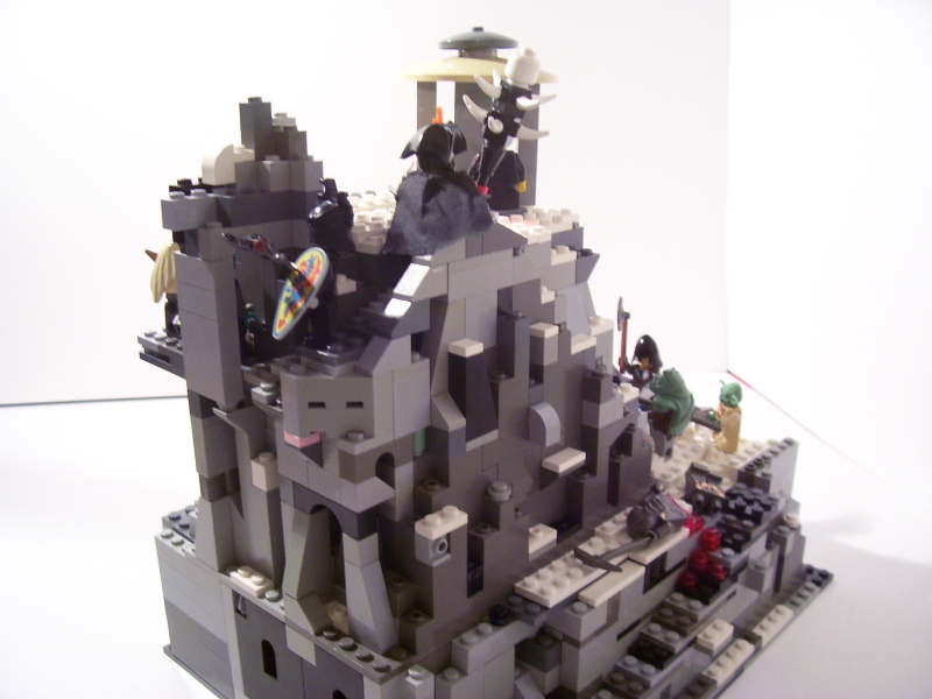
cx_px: 466
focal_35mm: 34
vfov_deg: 41.8
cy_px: 350
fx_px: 915
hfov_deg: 54.0
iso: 160
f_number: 2.7
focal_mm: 5.6
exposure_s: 1/15
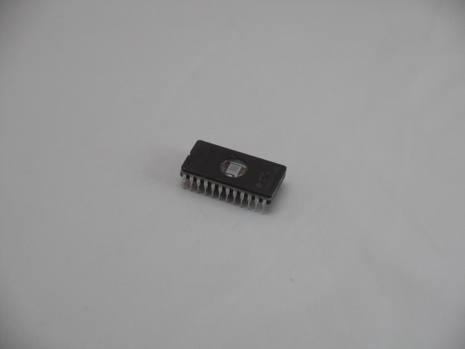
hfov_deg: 19.3
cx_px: 232
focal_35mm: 102
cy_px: 174
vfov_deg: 14.5
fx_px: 1370
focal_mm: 18.2
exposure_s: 1/60
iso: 400
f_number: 5.8
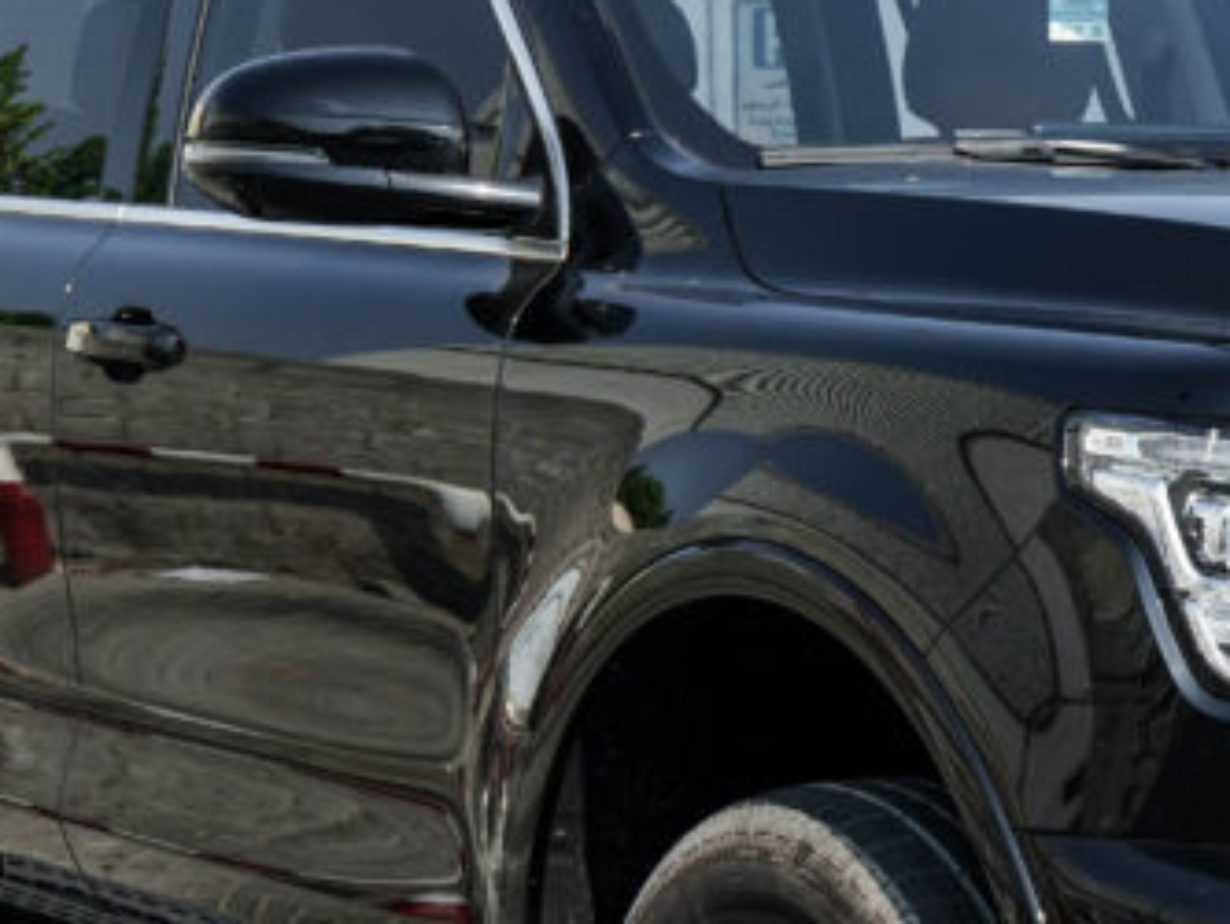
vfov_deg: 11.7
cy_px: 590
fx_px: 4514
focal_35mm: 127
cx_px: 1156
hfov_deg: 15.3
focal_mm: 43
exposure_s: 1/500
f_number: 9
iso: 320
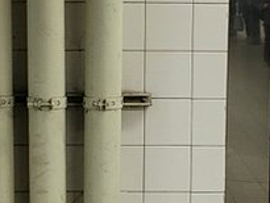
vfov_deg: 14.0
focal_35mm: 106
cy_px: 93
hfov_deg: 18.5
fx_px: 827
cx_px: 121
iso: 80
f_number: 2.2
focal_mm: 4.15
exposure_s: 1/30
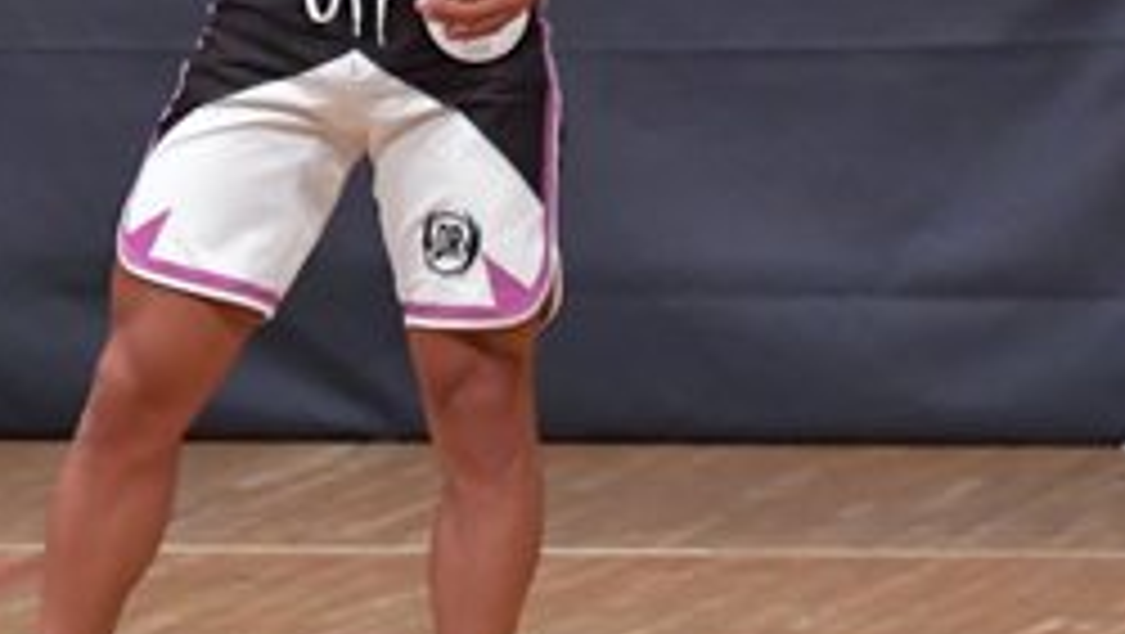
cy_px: -9
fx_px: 23253
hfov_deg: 2.8
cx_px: -371
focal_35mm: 779
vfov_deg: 1.6
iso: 6400
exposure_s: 1/400
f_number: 5.6
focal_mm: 160
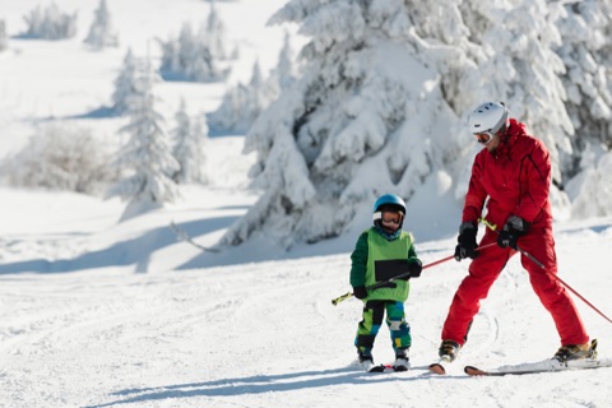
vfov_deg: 6.9
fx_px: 3400
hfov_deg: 10.3
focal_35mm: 200
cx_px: 306
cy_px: 204
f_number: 5
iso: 200
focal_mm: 200
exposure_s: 1/2000
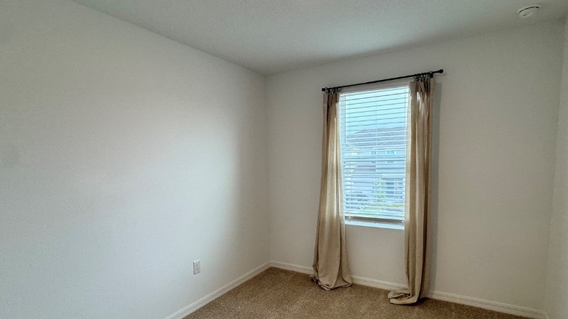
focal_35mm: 20
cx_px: 289
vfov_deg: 55.5
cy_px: 190
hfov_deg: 86.6
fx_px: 301
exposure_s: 1/120
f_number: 2.2
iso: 125
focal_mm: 2.22
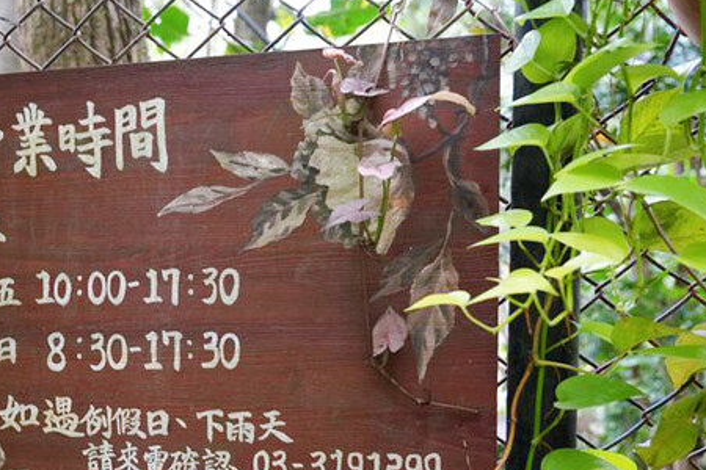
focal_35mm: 51
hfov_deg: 36.9
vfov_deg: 26.2
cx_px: 100
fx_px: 1000
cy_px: 335
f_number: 4
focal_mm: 27
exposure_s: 1/30
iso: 1000
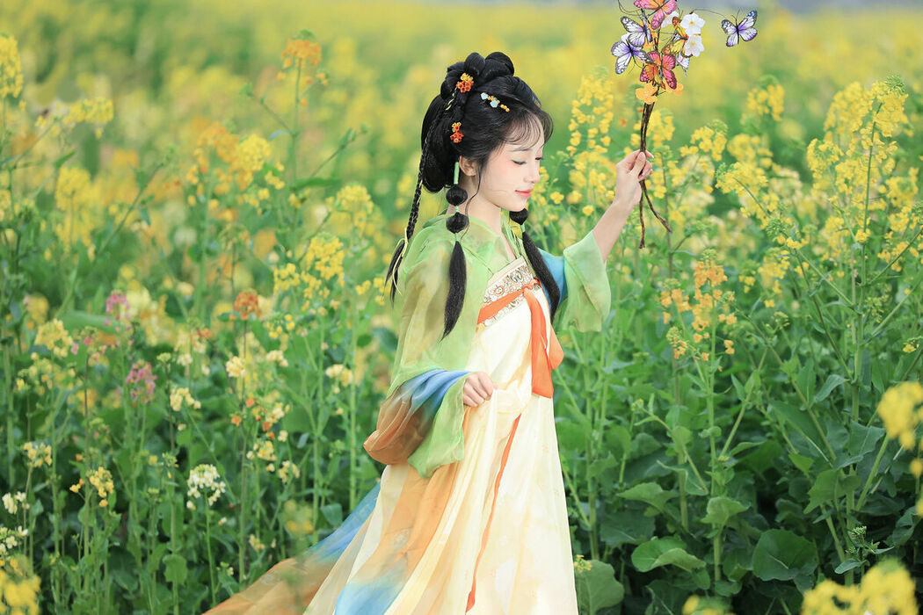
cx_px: 462
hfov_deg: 10.3
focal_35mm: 200
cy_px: 308
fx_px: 5127
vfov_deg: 6.9
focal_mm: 200
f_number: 2.8
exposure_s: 1/1250
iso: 1600
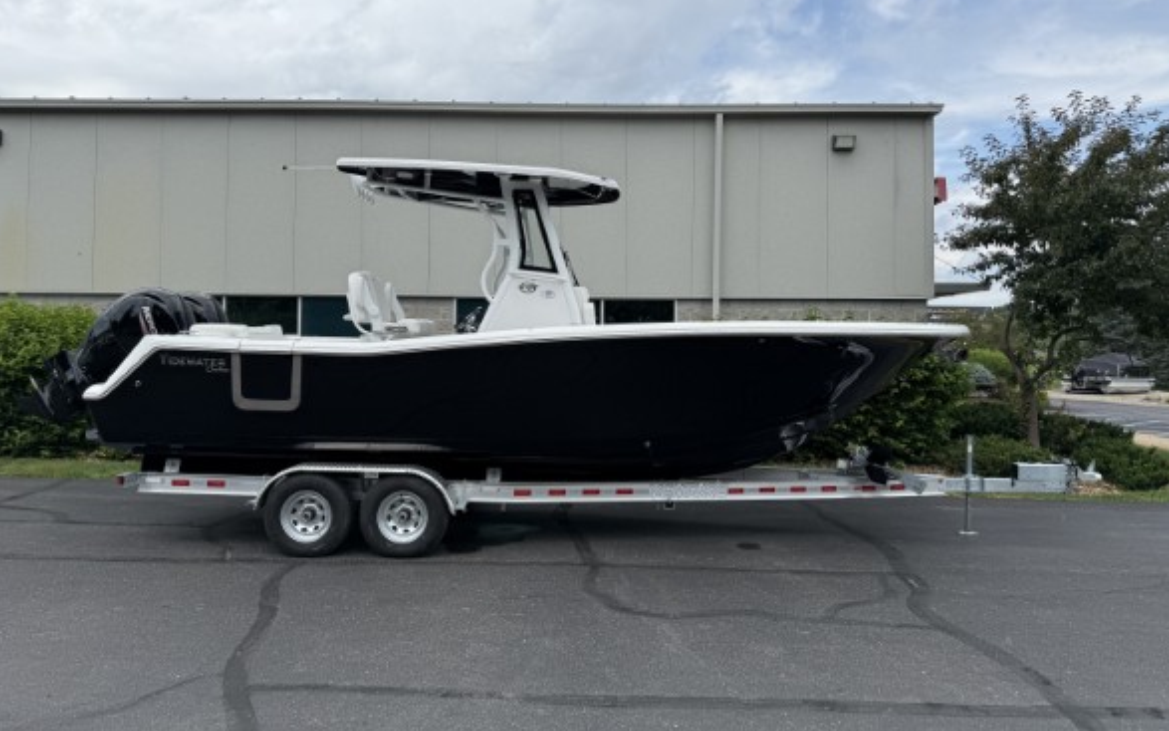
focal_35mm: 26
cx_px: 578
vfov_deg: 47.5
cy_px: 321
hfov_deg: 70.4
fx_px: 828
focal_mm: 6.76
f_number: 1.78
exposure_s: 1/4405
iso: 80
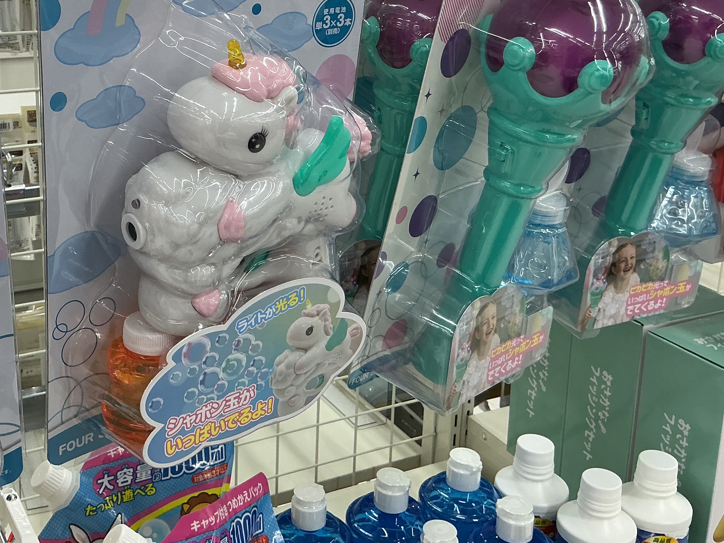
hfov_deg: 39.7
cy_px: 161
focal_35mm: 47
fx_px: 983
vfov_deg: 30.5
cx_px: 213
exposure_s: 1/100
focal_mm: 3
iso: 50
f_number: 1.8
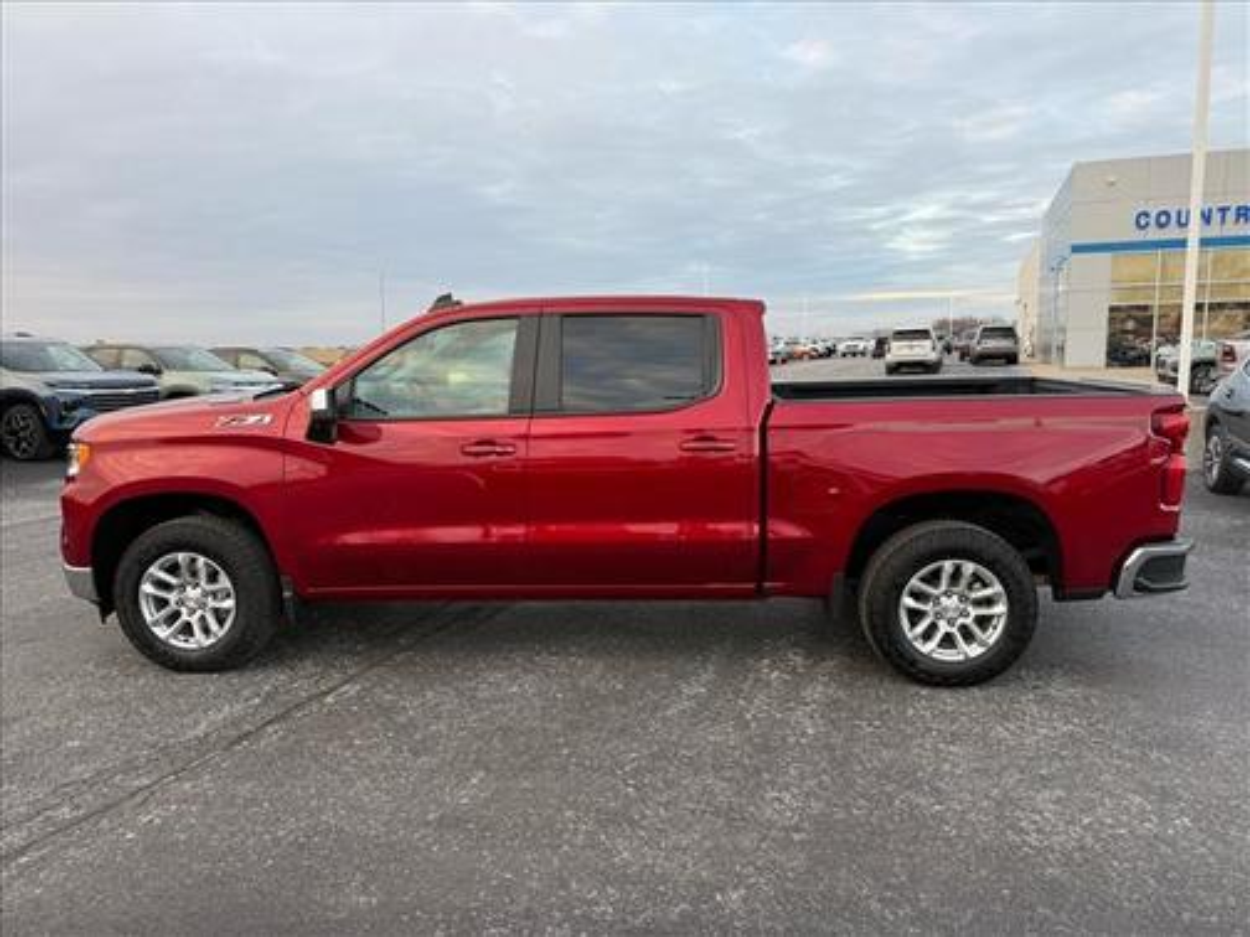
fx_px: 867
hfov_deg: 71.6
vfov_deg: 56.8
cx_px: 625
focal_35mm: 24
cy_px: 468
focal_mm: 6.76
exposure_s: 1/165
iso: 64
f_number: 1.78
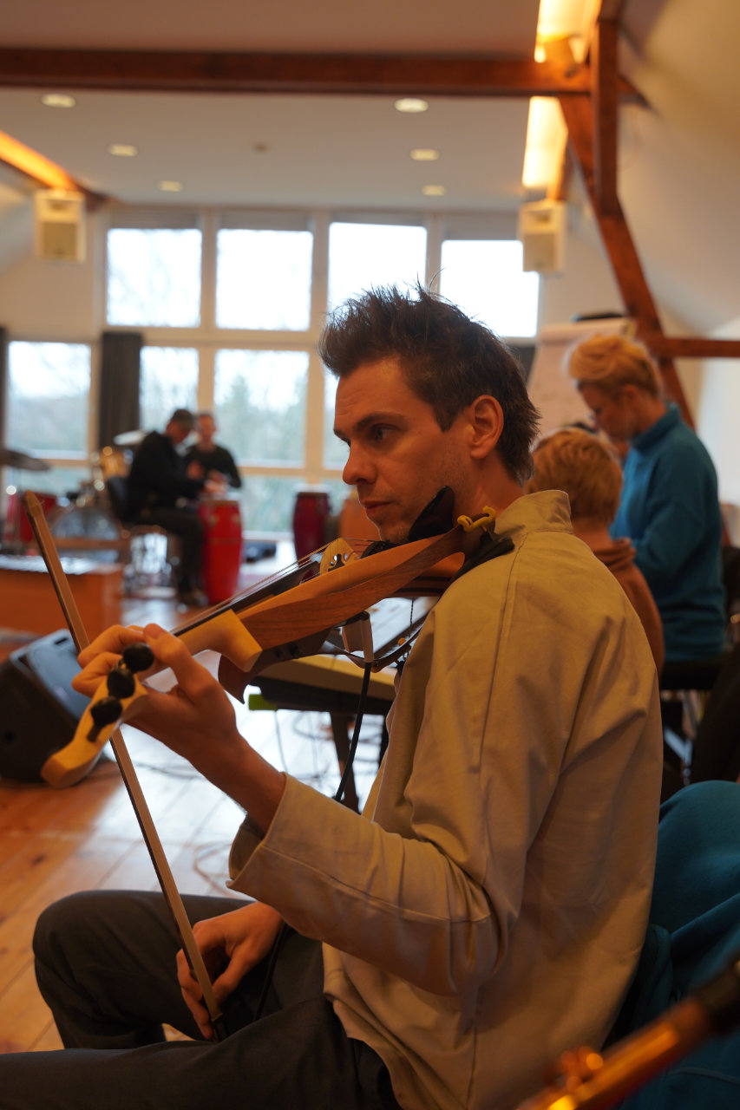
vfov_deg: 47.4
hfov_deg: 32.6
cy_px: 555
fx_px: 1264
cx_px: 370
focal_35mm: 41
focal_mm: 41
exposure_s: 1/160
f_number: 4
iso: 800
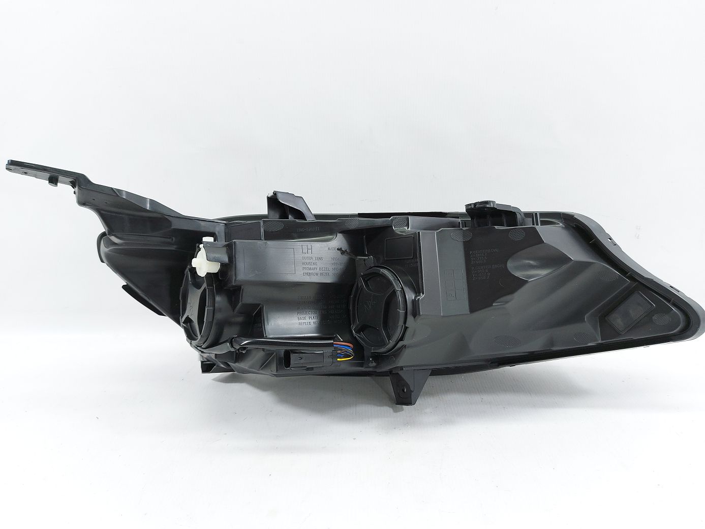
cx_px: 352
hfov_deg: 71.6
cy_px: 264
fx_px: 489
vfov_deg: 56.8
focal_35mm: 24
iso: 64
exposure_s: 1/50
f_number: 1.8
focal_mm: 5.23
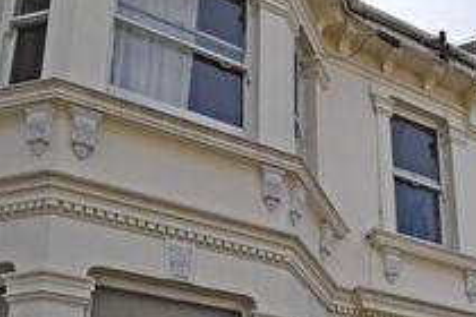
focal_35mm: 50
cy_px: 411
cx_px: 501
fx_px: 661
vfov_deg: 23.8
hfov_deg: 35.0
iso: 640
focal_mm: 10
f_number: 7.1
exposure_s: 1/1600
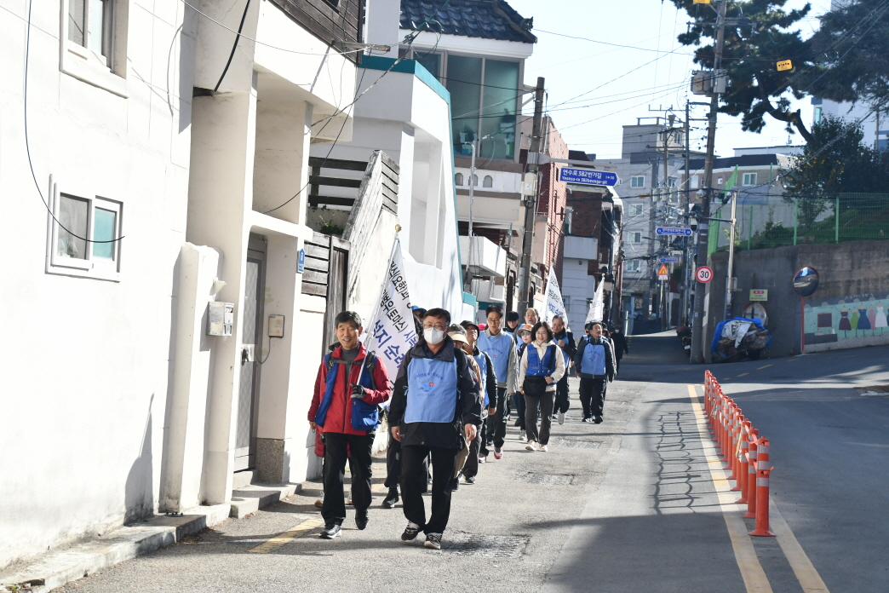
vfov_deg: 17.5
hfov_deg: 26.0
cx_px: 444
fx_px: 1926
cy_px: 296
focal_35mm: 78
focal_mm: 52
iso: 1000
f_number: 11
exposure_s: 1/500
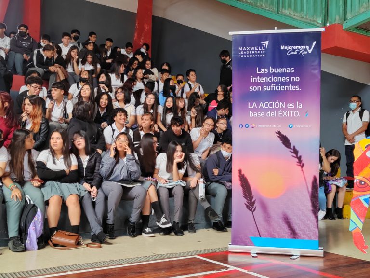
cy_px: 139
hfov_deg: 43.9
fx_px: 460
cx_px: 185
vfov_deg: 33.6
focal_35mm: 43
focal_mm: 5.52
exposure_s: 1/50
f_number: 1.9
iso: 462
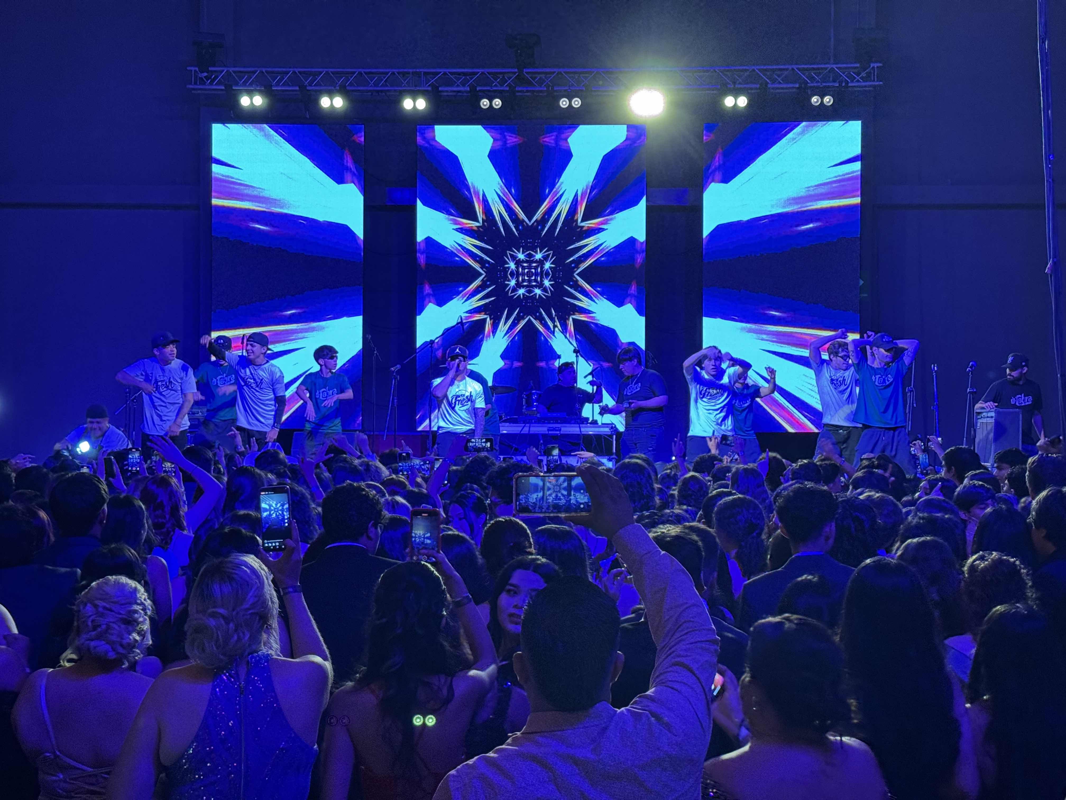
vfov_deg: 30.3
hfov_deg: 39.7
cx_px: 533
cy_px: 400
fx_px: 1478
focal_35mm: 48
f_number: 1.78
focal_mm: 6.76
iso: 320
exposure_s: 1/40
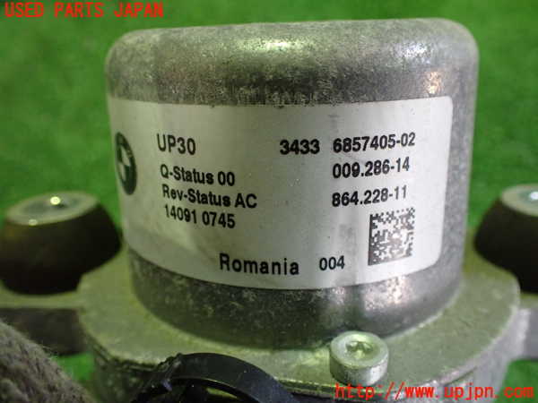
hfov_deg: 60.0
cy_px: 202
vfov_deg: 46.8
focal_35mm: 30
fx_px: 466
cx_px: 269
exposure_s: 1/80
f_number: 2.3
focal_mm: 5.4
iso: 800
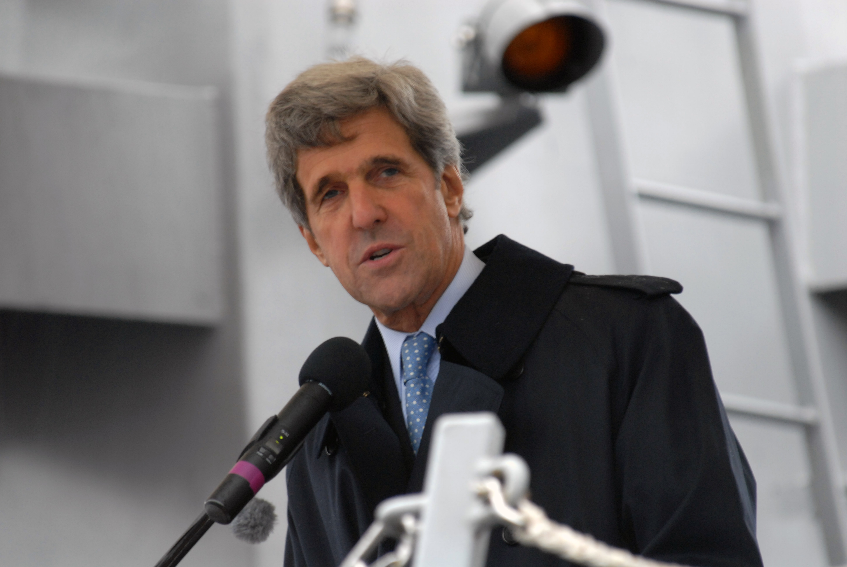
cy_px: 284
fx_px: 14134
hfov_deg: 3.4
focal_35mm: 600
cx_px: 424
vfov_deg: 2.3
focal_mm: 400
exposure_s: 1/40
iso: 400
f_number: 5.6
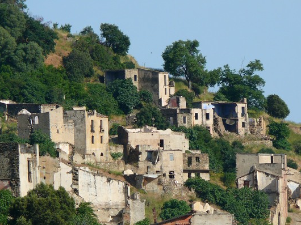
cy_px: 141
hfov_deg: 3.3
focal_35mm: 594
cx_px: 170
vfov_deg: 2.5
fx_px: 5163
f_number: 5
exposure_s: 1/250
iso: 100
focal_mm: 88.8
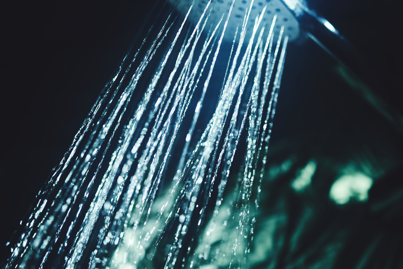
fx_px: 515
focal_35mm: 46
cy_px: 118
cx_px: 261
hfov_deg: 42.3
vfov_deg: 29.2
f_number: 1.6
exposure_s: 1/400
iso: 100
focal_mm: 35
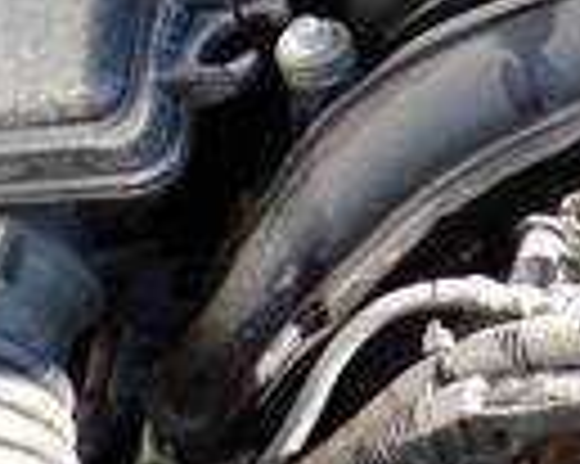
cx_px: 908
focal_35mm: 102
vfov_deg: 14.8
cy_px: 0
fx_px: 1750
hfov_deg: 16.8
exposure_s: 1/90
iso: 100
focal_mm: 5
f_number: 4.6
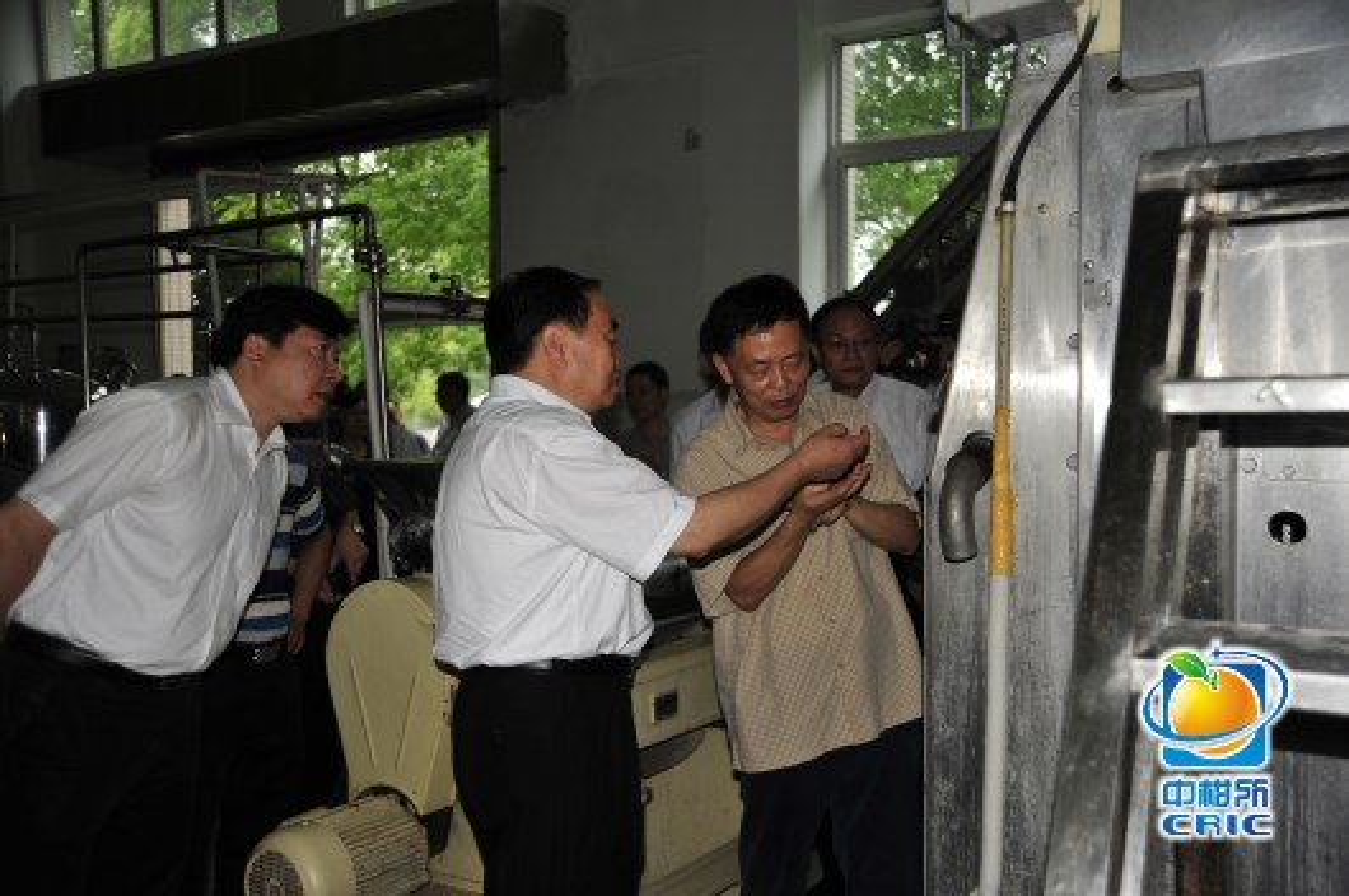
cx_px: 674
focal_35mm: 35
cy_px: 448
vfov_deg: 37.8
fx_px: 1310
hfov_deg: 54.5
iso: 200
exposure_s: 1/60
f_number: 3.3
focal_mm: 35
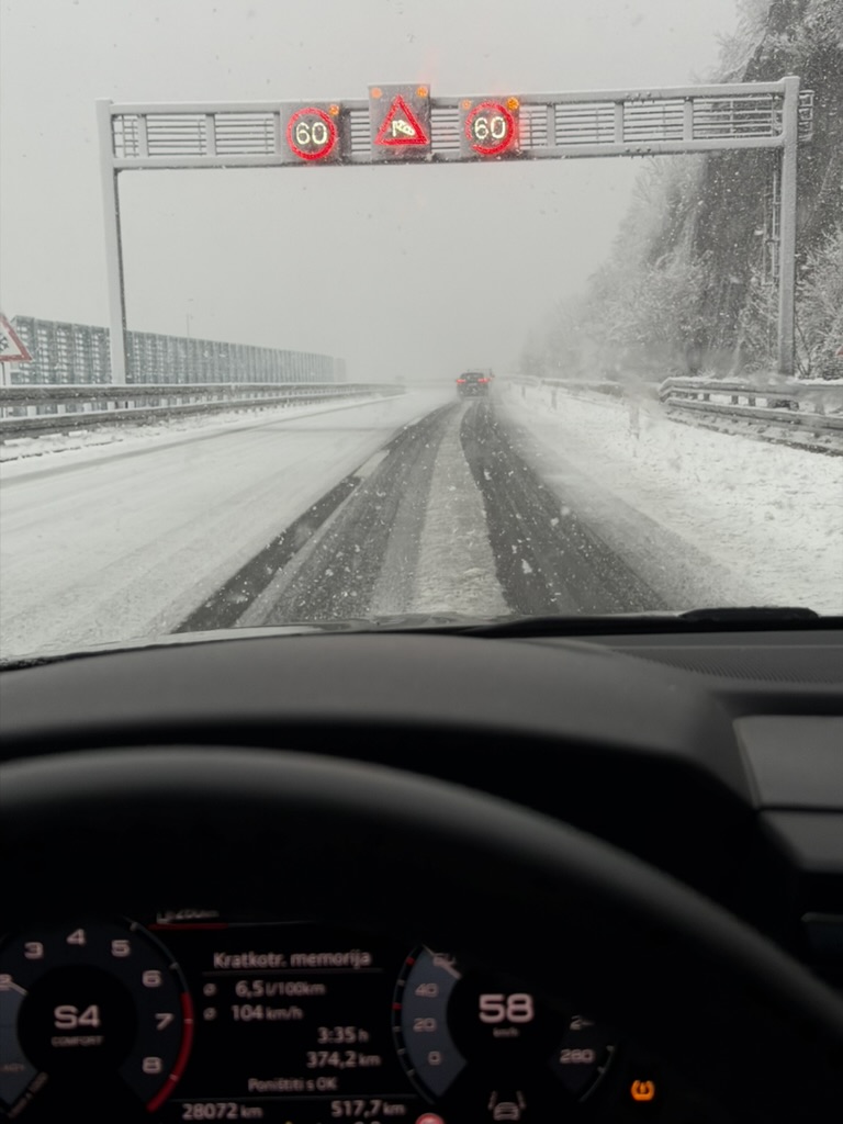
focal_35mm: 48
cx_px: 422
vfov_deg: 39.7
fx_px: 1559
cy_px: 562
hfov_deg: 30.3
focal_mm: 6.76
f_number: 1.78
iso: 64
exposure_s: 1/233
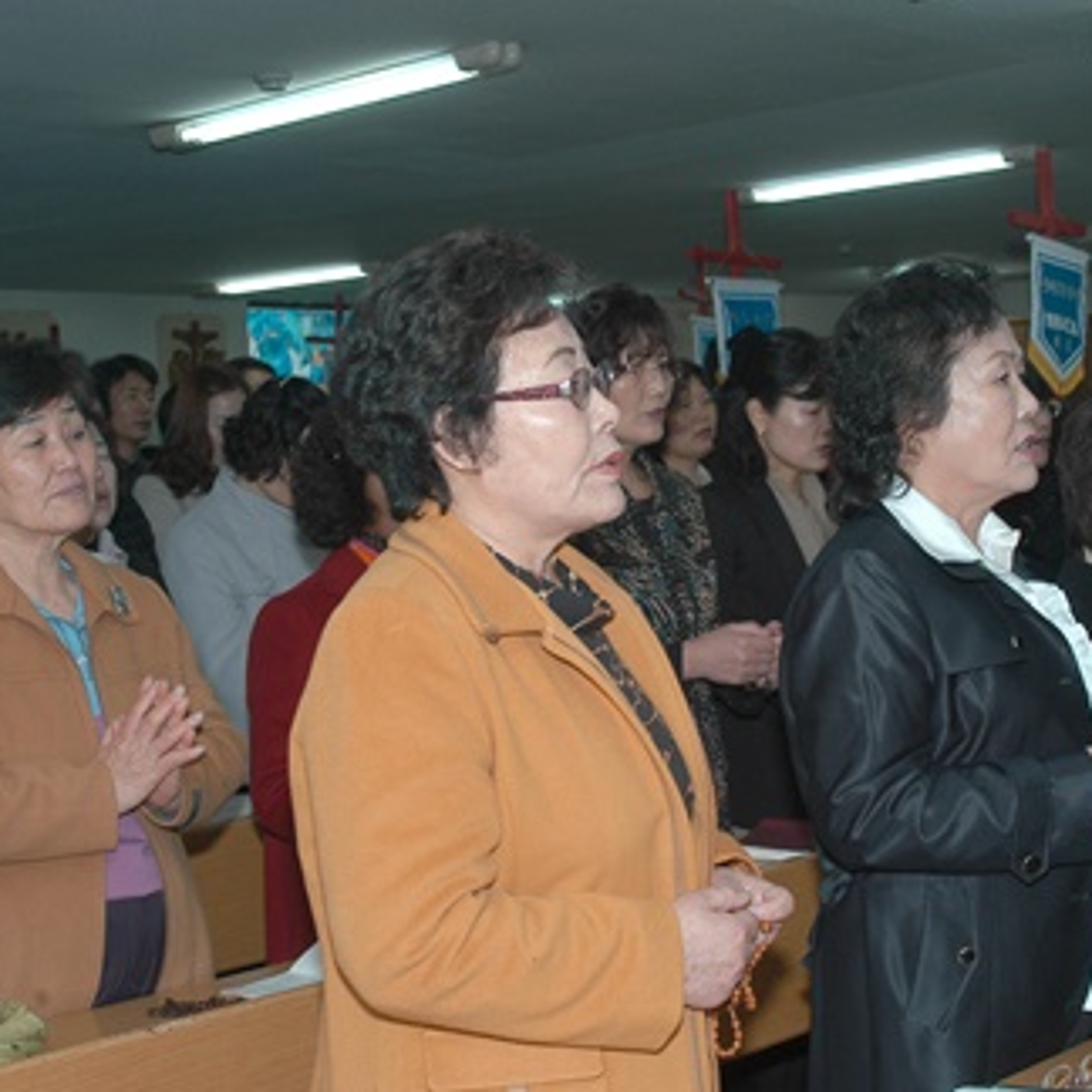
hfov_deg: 31.1
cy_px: 546
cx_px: 603
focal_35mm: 55
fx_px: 1963
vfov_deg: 31.1
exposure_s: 1/60
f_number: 5
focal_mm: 28
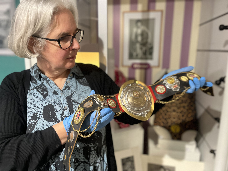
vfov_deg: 53.1
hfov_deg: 67.3
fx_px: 171
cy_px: 86
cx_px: 114
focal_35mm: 26
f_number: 1.6
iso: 400
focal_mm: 5.1
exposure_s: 1/50
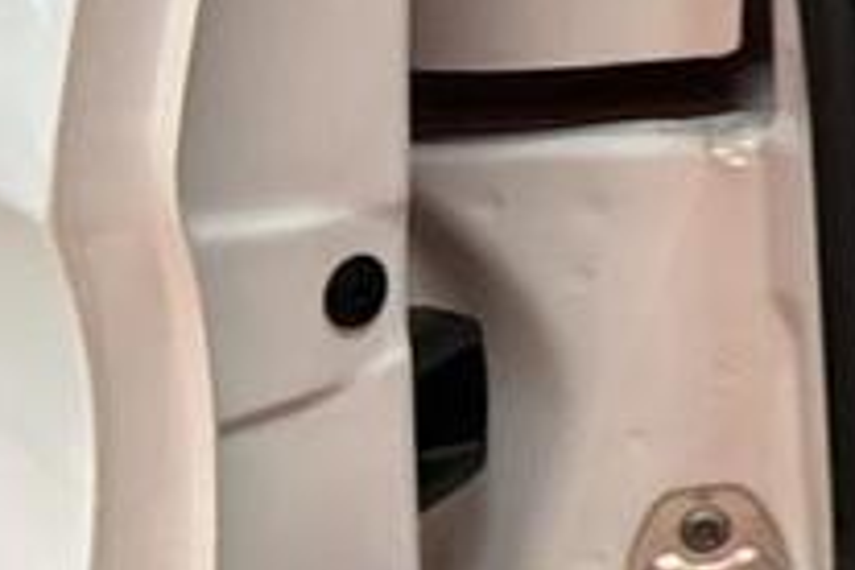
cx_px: 2470
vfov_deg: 7.3
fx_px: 4465
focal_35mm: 188
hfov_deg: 9.1
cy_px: -33
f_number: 1.6
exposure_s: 1/50
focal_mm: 5.96
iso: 64
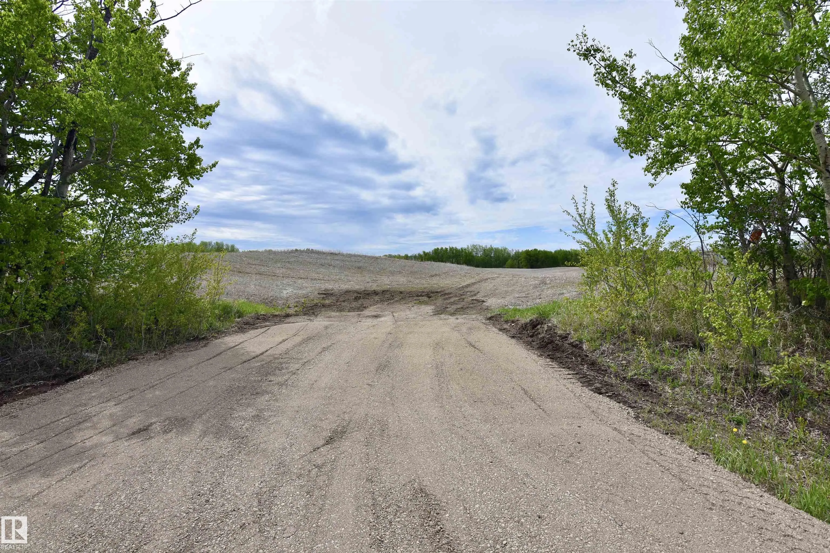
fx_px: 415
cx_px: 415
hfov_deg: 90.0
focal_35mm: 18
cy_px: 276
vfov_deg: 67.4
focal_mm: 12
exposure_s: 1/500
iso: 140
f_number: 8
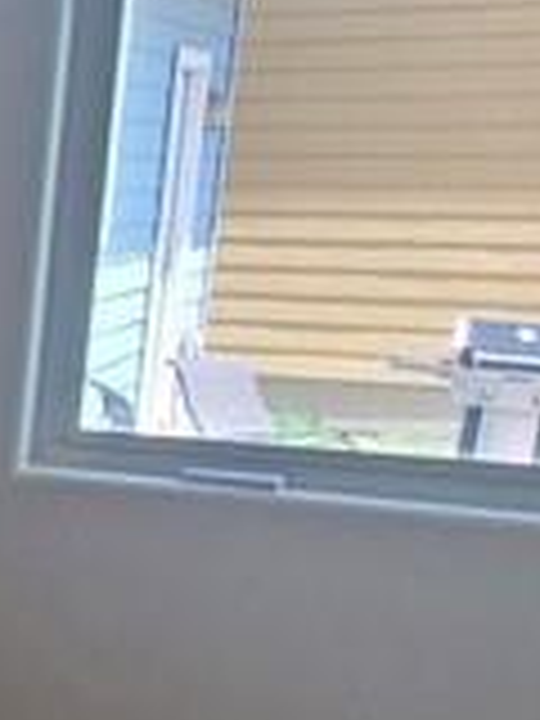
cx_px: -882
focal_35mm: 83
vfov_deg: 23.3
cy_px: 540
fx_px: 1726
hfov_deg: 12.4
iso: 125
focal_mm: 1.8
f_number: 2.2
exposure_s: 1/60
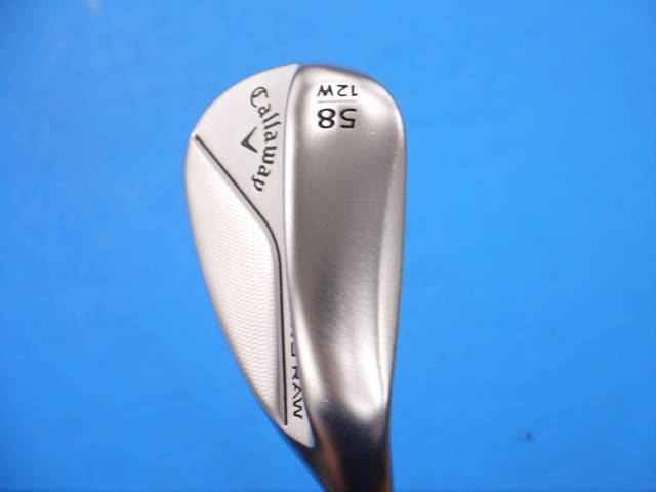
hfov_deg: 23.3
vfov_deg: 17.6
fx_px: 1592
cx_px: 328
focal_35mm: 84
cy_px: 246
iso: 500
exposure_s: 1/80
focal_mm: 42
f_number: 5.6
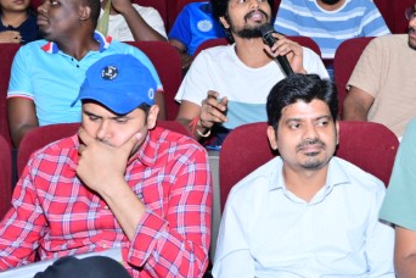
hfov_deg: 30.1
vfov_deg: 20.5
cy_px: 115
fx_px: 767
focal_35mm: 66
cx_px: 286
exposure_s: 1/100
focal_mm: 31.5
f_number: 7.1
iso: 2000
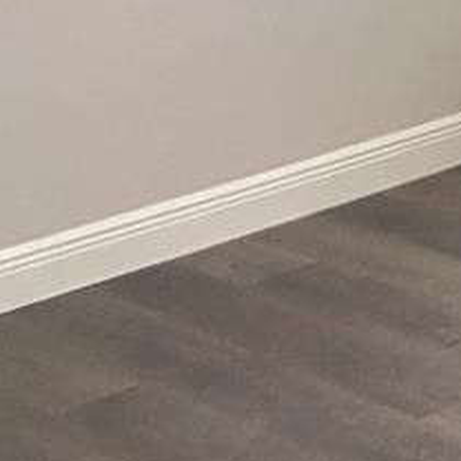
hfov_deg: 12.3
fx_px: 1703
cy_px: -377
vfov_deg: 13.7
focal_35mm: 113
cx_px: 1097
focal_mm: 4.25
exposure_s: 1/60
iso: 500
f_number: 1.8
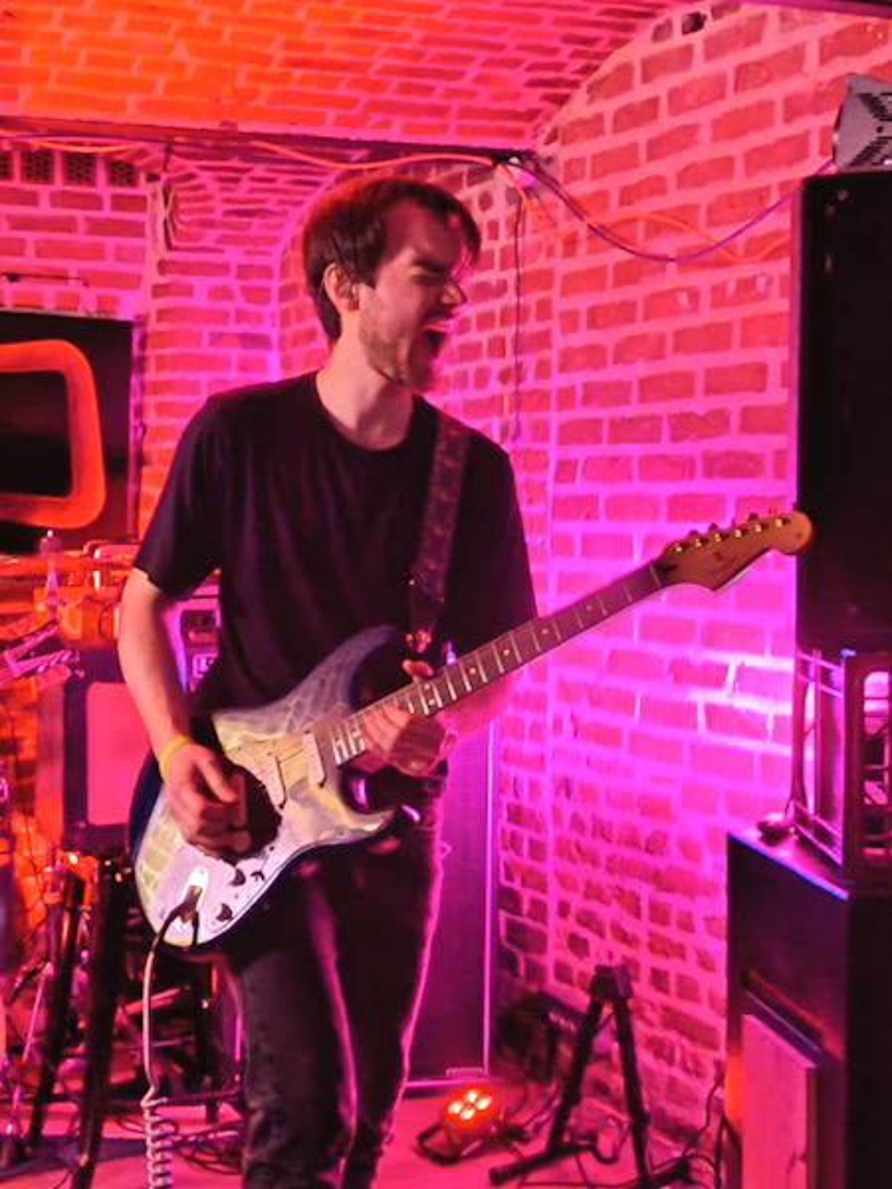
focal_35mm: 53
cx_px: 446
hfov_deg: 27.5
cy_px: 594
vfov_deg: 36.2
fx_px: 1821
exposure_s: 1/14.3
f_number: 1.75
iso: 16362
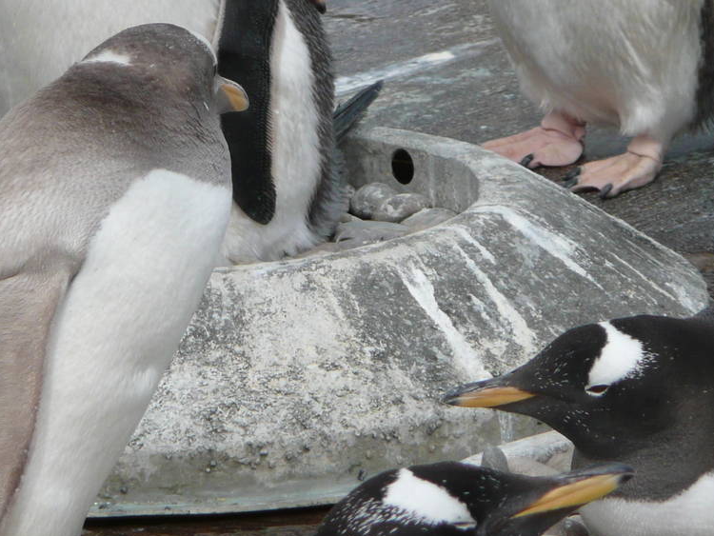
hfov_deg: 3.3
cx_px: 226
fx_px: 12318
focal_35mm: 597
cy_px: 236
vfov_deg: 2.5
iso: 100
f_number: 4.9
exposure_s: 1/500
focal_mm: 46
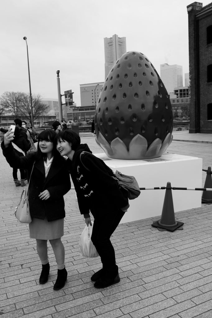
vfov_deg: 61.9
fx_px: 265
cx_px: 106
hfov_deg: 43.6
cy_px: 159
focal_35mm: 30
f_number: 8
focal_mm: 20
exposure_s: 1/640
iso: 400
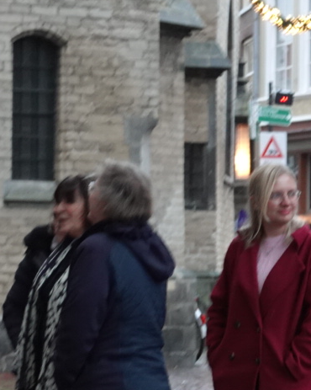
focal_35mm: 177
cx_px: -48
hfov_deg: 8.6
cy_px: 240
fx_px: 2038
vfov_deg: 10.9
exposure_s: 1/15
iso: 800
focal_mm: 19.68
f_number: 3.2
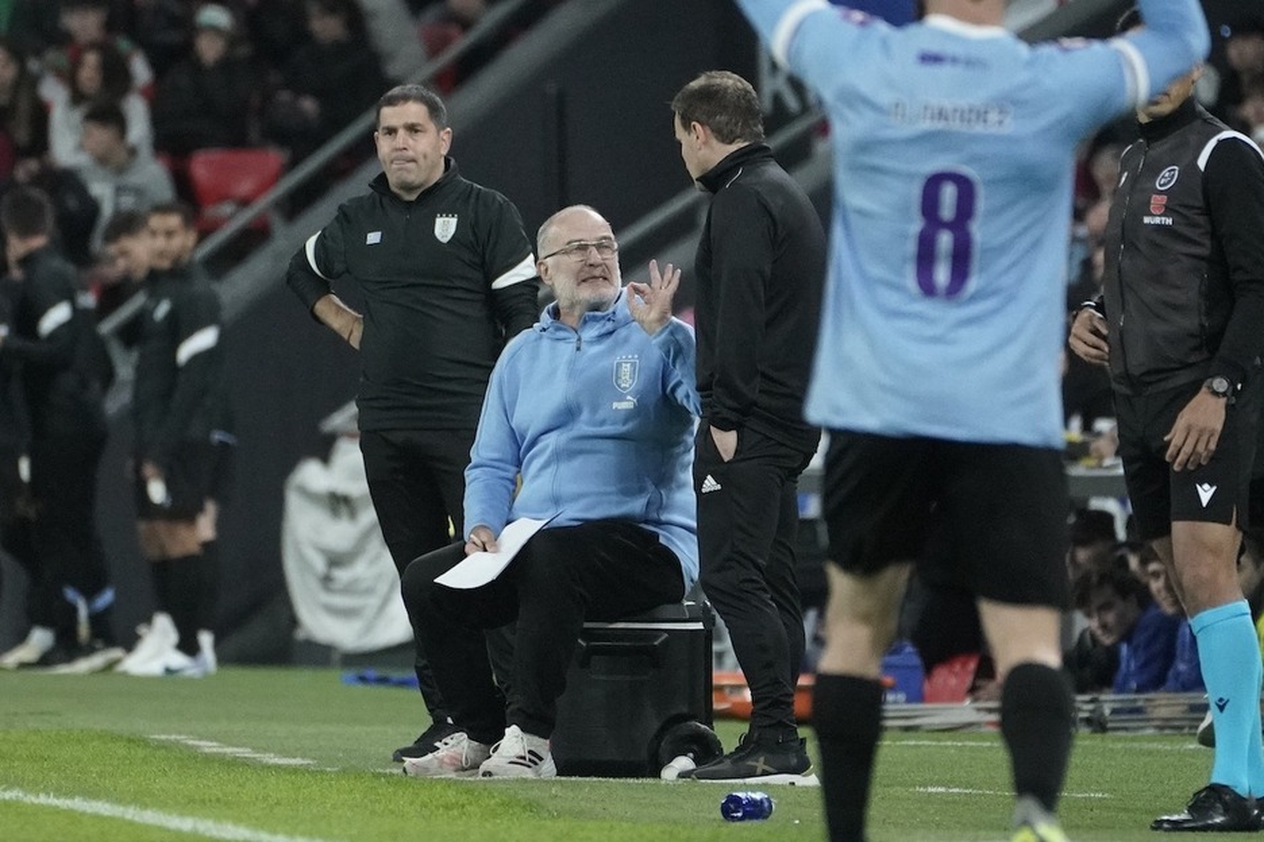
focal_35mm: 600
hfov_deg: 3.4
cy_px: 421
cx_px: 632
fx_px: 21065
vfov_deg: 2.3
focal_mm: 400
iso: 8000
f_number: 5.6
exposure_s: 1/1000
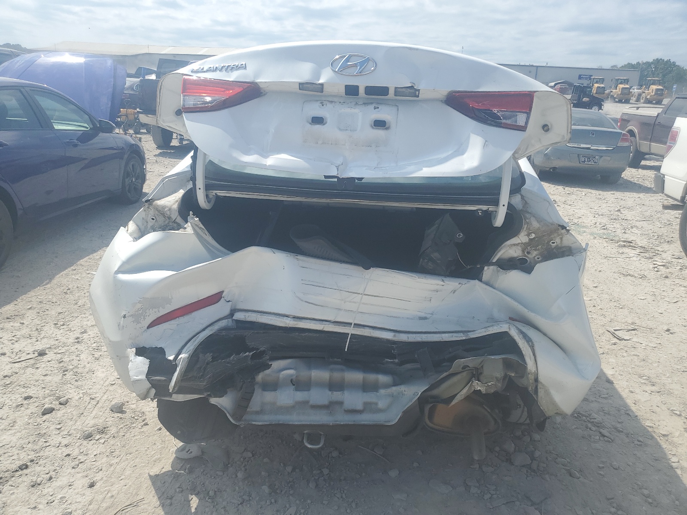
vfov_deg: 53.1
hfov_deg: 67.3
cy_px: 258
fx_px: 516
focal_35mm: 26
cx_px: 344
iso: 50
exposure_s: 1/3333
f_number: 1.5
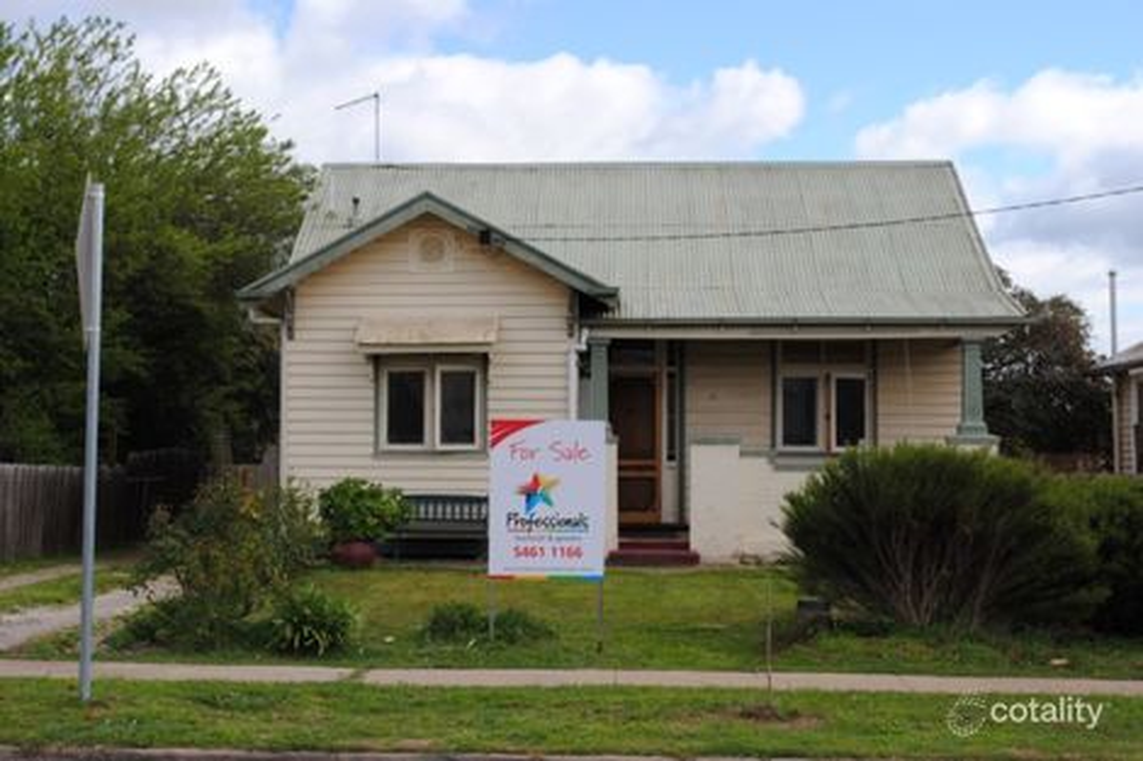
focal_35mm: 60
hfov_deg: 33.4
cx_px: 572
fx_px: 1904
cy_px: 380
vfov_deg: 22.6
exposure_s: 1/200
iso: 100
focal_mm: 40
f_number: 7.1
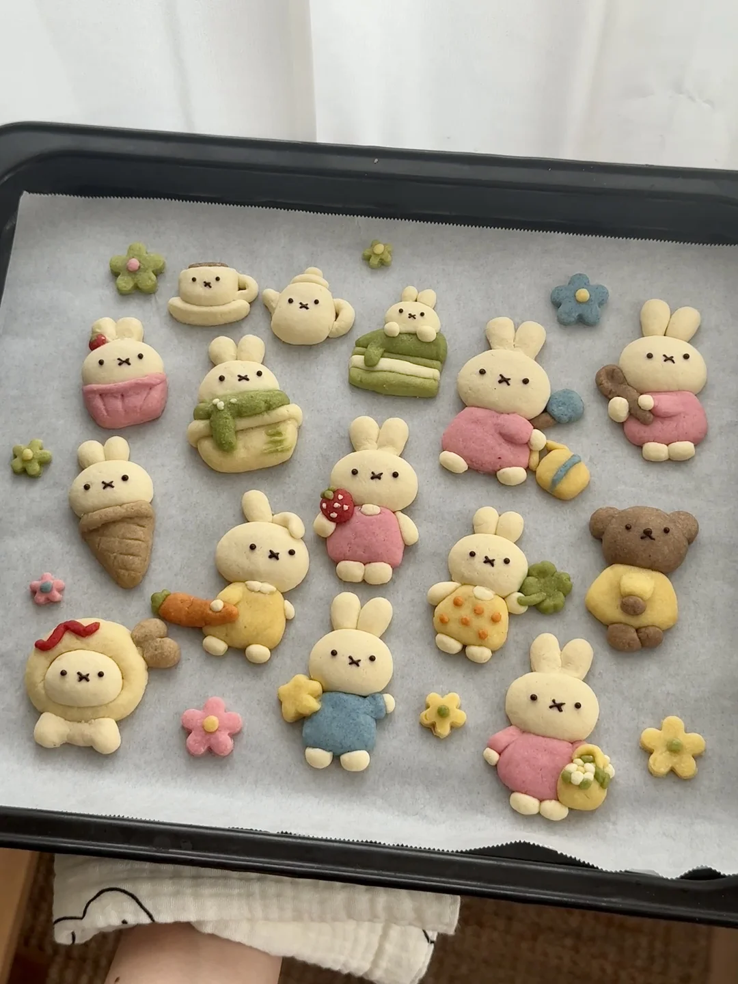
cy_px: 492
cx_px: 369
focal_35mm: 48
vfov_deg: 39.7
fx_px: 1364
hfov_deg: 30.3
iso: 80
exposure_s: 1/121
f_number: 1.78
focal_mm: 6.76
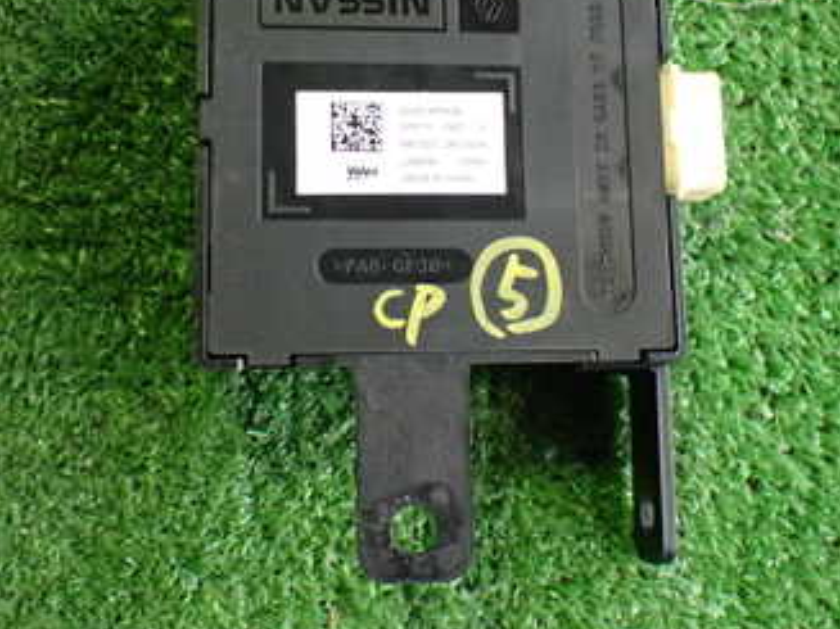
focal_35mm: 55
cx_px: 439
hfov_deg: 34.9
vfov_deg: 26.3
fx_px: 1334
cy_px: 169
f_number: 2.3
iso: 800
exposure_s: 1/125
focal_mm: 5.4
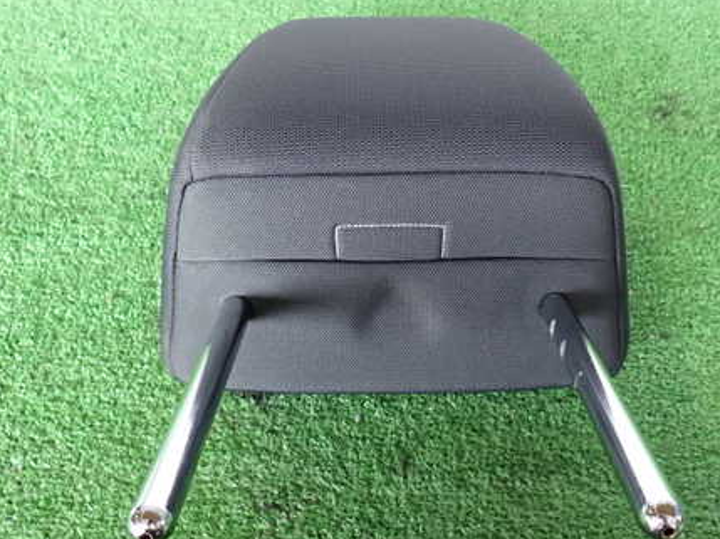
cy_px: 277
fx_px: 727
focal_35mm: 35
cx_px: 393
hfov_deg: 52.6
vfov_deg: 40.6
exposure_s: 1/30
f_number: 2
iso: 250
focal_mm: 4.5
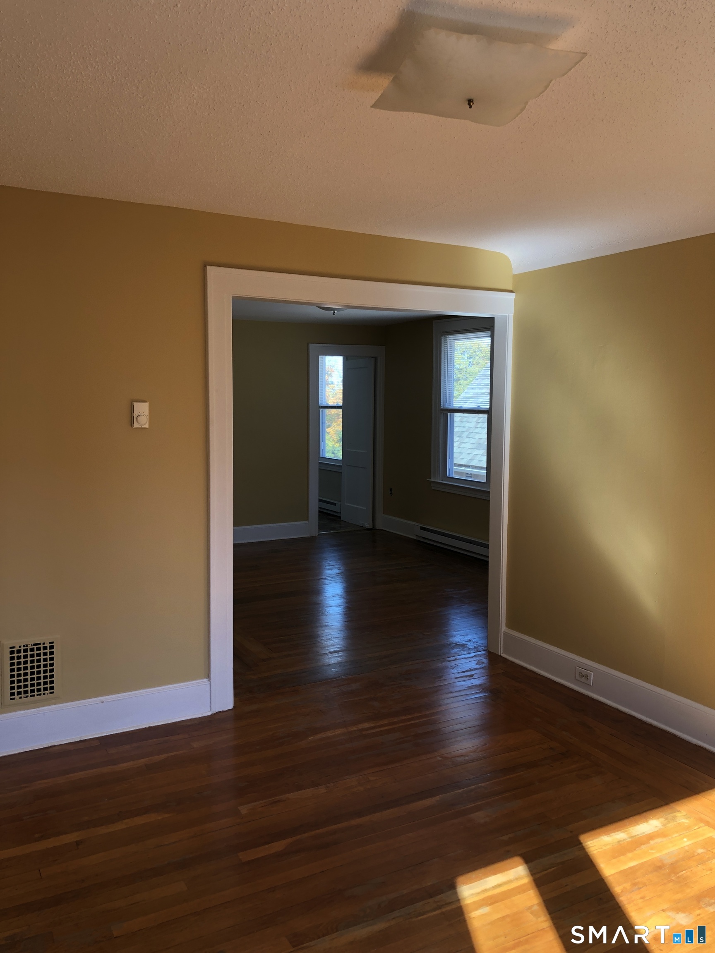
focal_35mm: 28
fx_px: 771
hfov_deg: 49.7
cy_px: 476
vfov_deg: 63.4
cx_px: 358
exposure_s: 1/120
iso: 40
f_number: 1.8
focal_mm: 3.99
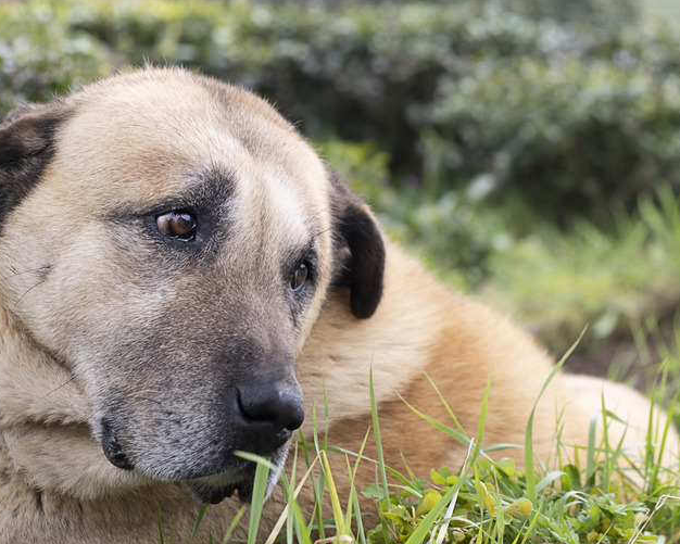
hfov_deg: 19.7
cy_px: 280
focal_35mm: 97
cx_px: 303
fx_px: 1952
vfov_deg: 15.9
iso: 250
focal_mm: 55
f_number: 4
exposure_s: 1/80
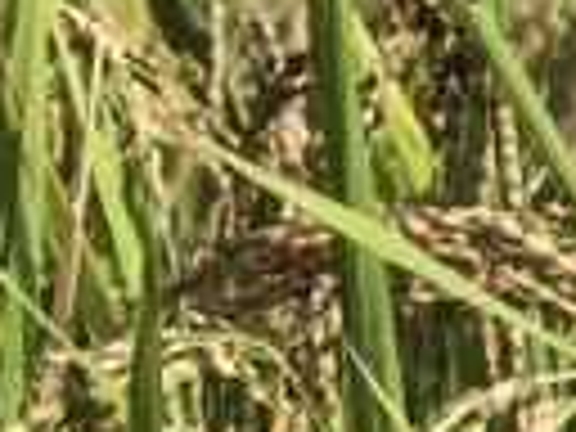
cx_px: 918
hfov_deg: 9.0
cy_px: 4
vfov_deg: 7.0
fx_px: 3544
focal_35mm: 213
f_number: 2.8
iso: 20
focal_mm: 6.6
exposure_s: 1/694
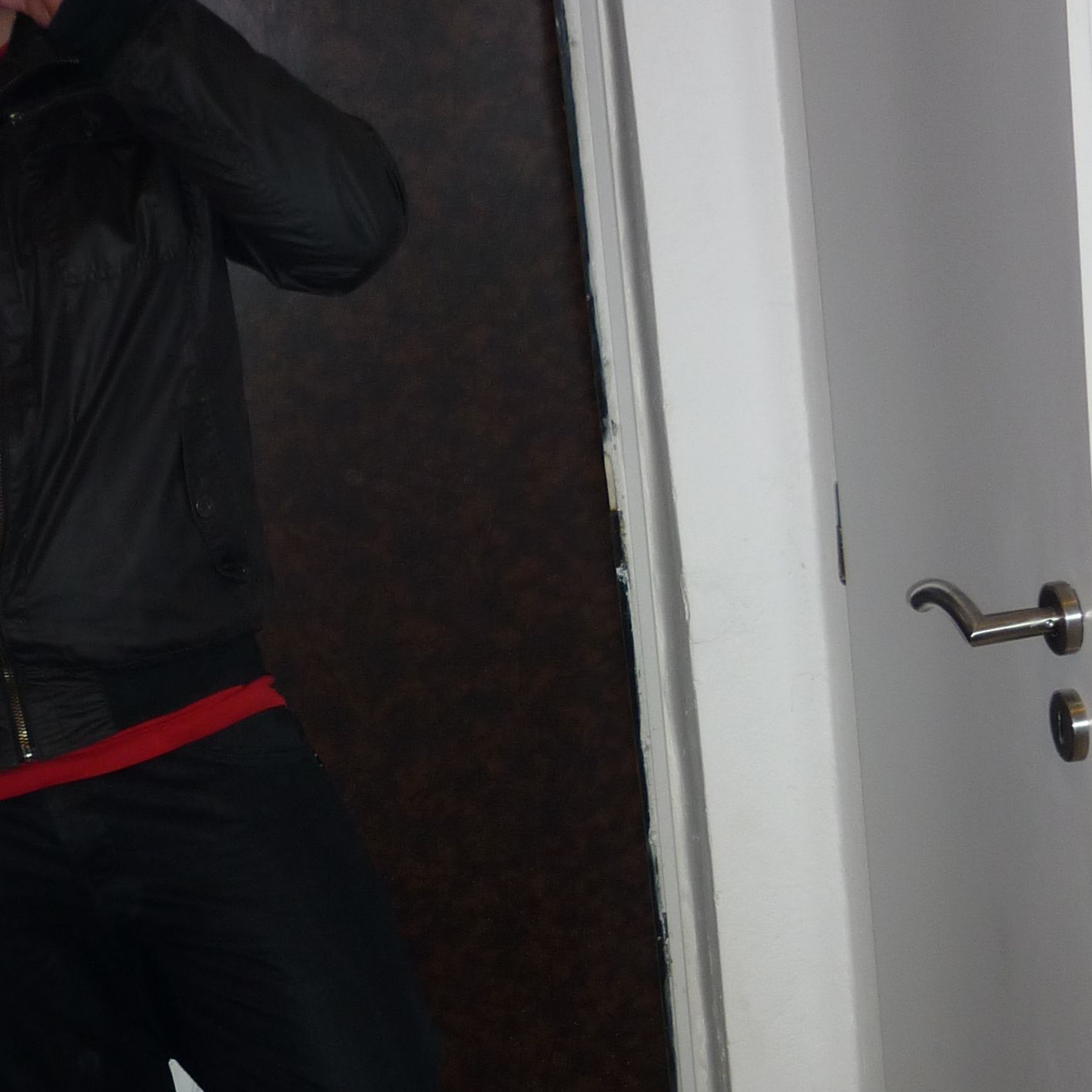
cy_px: 831
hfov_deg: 25.3
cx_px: 241
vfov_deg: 25.4
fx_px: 2391
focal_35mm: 67
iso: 100
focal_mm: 5.5
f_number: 2.8
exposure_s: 1/30
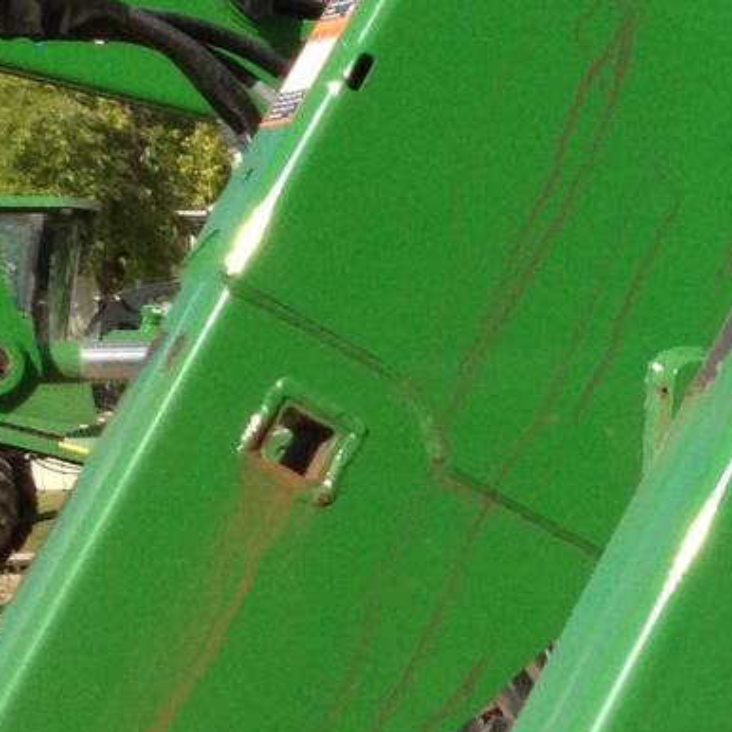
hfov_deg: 9.2
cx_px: 1929
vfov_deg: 10.5
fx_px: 3924
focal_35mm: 164
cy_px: 819
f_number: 2.4
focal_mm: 4.28
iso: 50
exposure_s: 1/1453
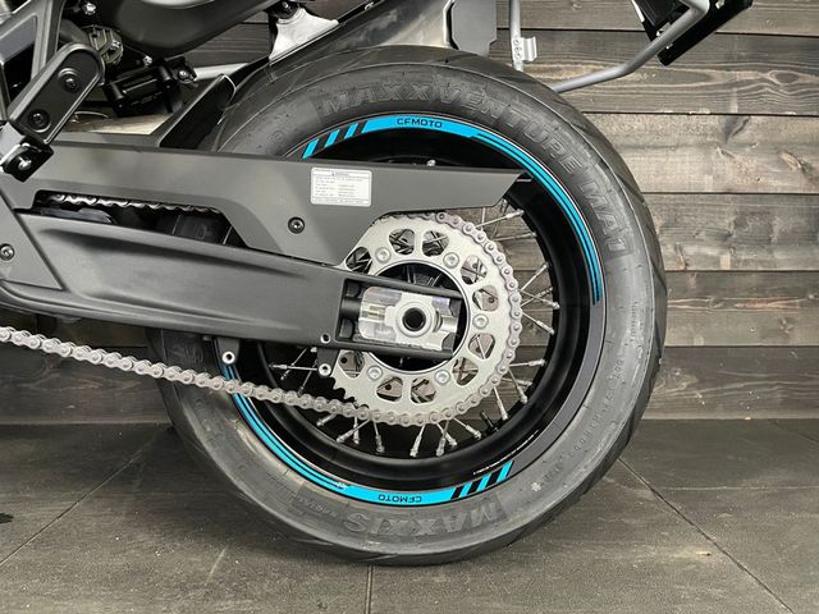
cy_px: 307
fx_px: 615
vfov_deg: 53.1
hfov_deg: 67.3
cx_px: 410
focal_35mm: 26
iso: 500
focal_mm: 4.2
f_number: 1.6
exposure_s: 1/33
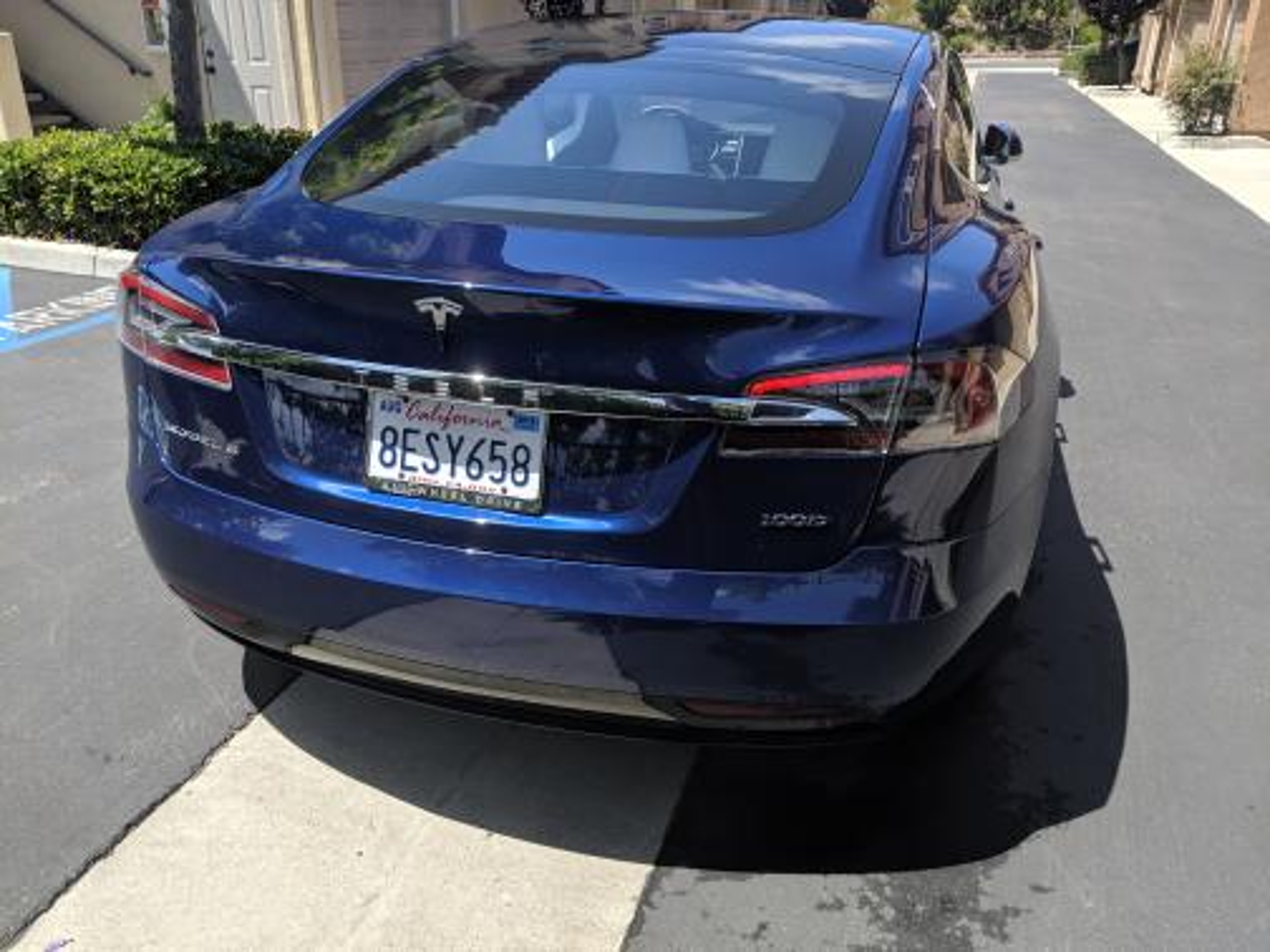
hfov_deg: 65.3
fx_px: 991
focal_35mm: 27
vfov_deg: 51.4
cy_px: 476
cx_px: 635
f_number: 1.8
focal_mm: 4.44
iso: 56
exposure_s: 1/1565
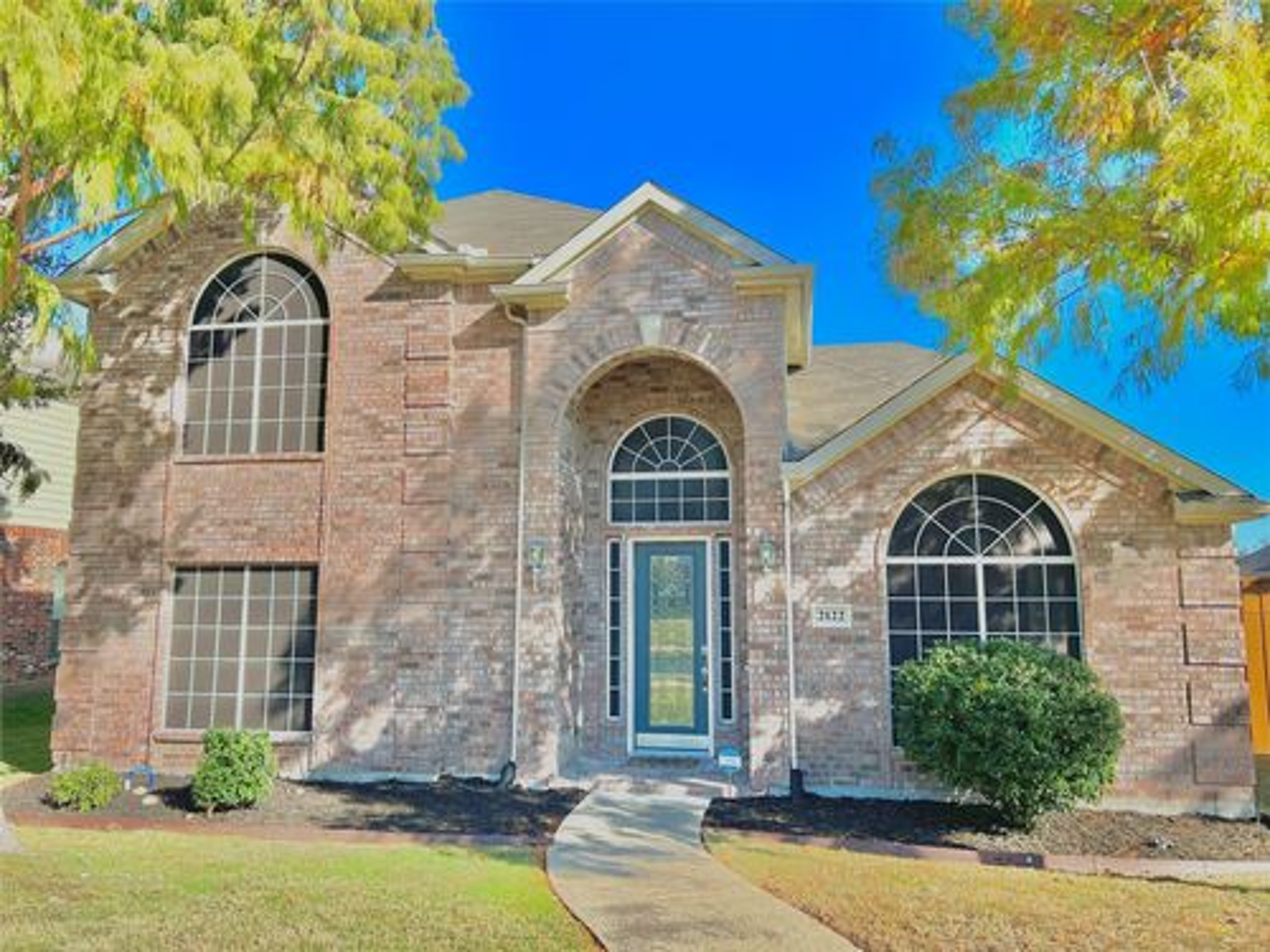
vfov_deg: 53.1
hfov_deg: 67.3
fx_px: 954
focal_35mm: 26
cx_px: 635
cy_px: 476
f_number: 1.5
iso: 50
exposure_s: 1/1972
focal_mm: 5.7
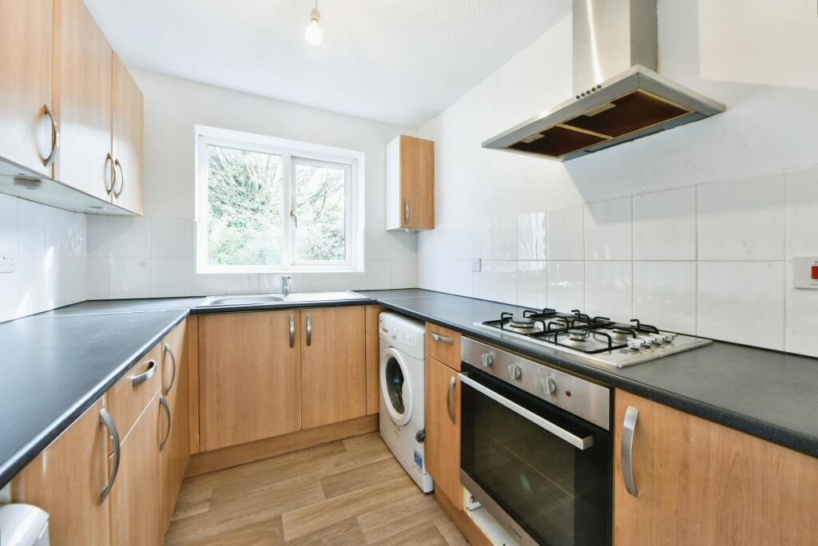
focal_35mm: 14
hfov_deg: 104.2
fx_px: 318
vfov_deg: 81.3
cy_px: 273
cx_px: 409
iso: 800
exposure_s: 1/10
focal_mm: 14
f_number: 11
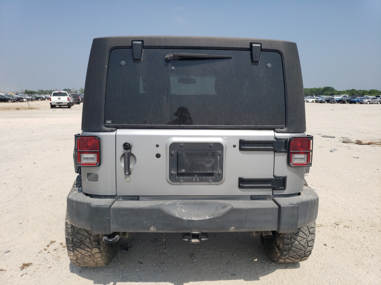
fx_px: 286
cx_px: 190
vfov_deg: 53.1
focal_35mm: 26
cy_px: 142
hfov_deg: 67.3
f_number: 1.5
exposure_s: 1/5000
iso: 50
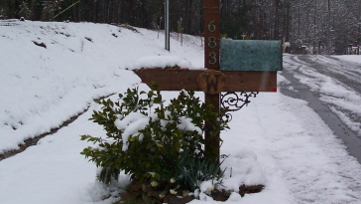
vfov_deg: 17.2
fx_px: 670
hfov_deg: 30.1
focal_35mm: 70
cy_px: 57
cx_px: 197
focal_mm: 8
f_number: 4.8
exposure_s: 1/250
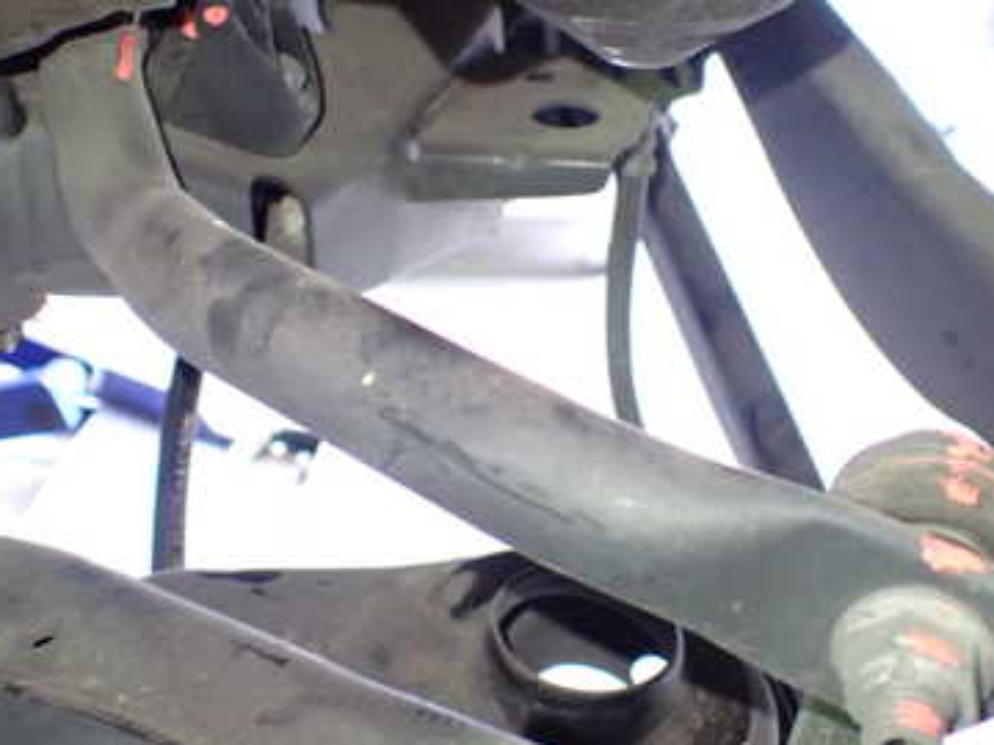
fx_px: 1436
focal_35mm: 50
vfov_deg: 29.1
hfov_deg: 38.2
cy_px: 312
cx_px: 527
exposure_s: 1/30
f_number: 2.3
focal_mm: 5.4
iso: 1000
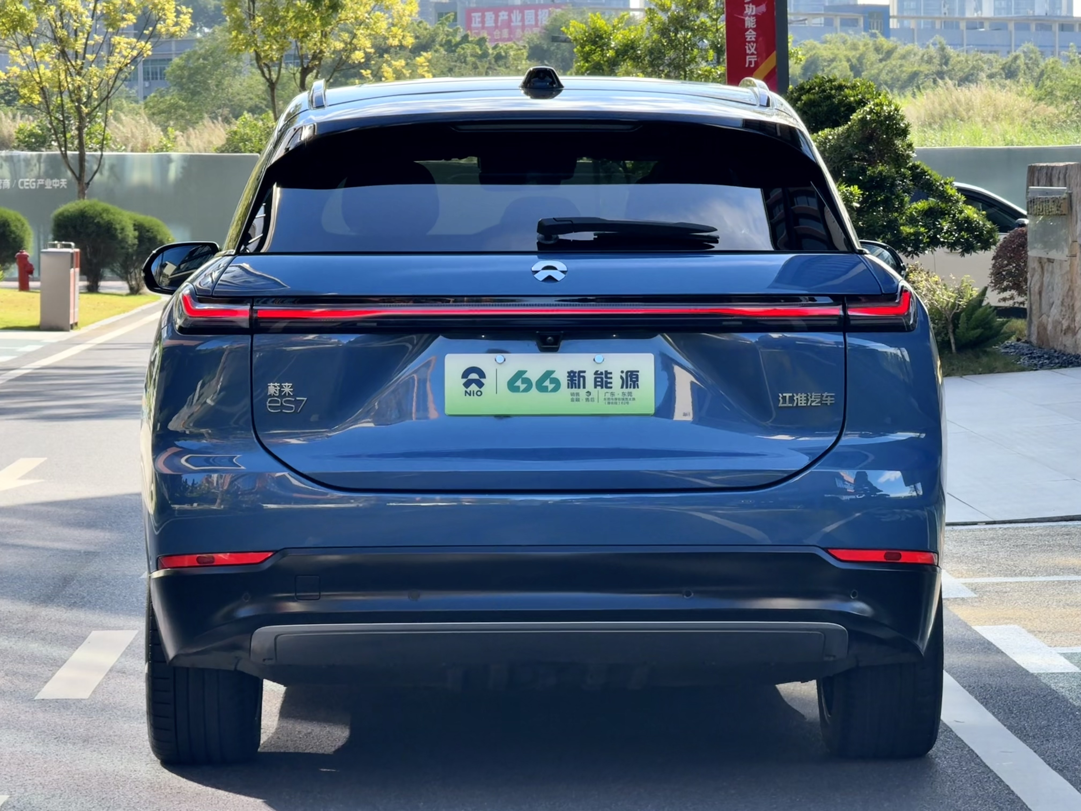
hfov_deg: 16.4
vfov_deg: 12.3
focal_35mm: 120
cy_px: 406
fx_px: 3747
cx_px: 540
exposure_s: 1/124
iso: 64
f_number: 2.8
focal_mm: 15.66
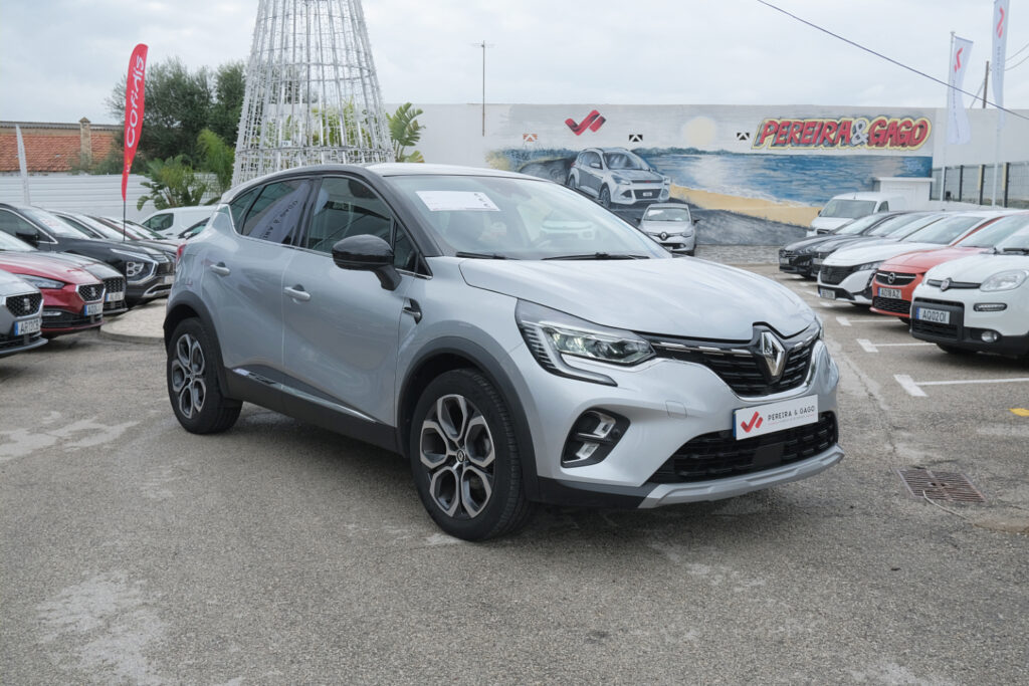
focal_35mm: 36
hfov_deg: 53.1
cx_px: 514
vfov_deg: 36.9
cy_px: 343
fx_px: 1029
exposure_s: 1/250
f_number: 9
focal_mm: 24.2
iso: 500
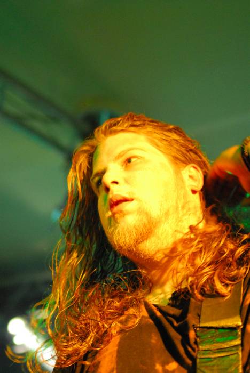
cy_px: 186
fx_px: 1092
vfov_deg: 19.4
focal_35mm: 105
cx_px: 125
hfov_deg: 13.1
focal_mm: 70
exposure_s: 1/50
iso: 1600
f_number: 3
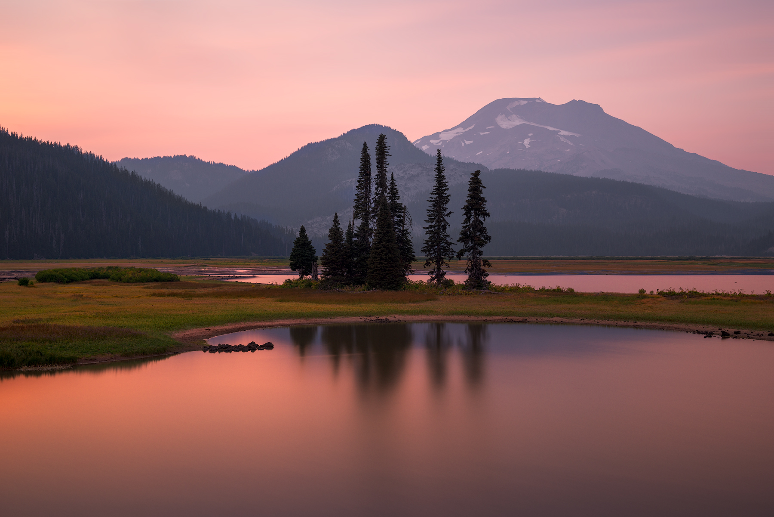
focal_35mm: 50
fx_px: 1075
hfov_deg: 39.6
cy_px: 258
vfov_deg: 27.0
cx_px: 387
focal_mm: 50
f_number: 8
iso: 100
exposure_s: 214
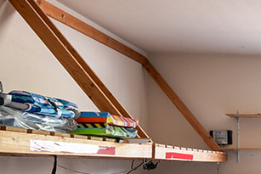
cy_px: 165
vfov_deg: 18.3
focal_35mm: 73
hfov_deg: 22.2
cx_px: 405
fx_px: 529
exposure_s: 1.6
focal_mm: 14
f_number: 8
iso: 100
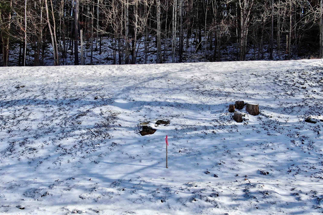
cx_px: 160
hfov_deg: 51.9
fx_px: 332
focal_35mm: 37
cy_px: 115
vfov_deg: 35.9
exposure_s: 1/800
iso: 100
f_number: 3.3
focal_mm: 5.94
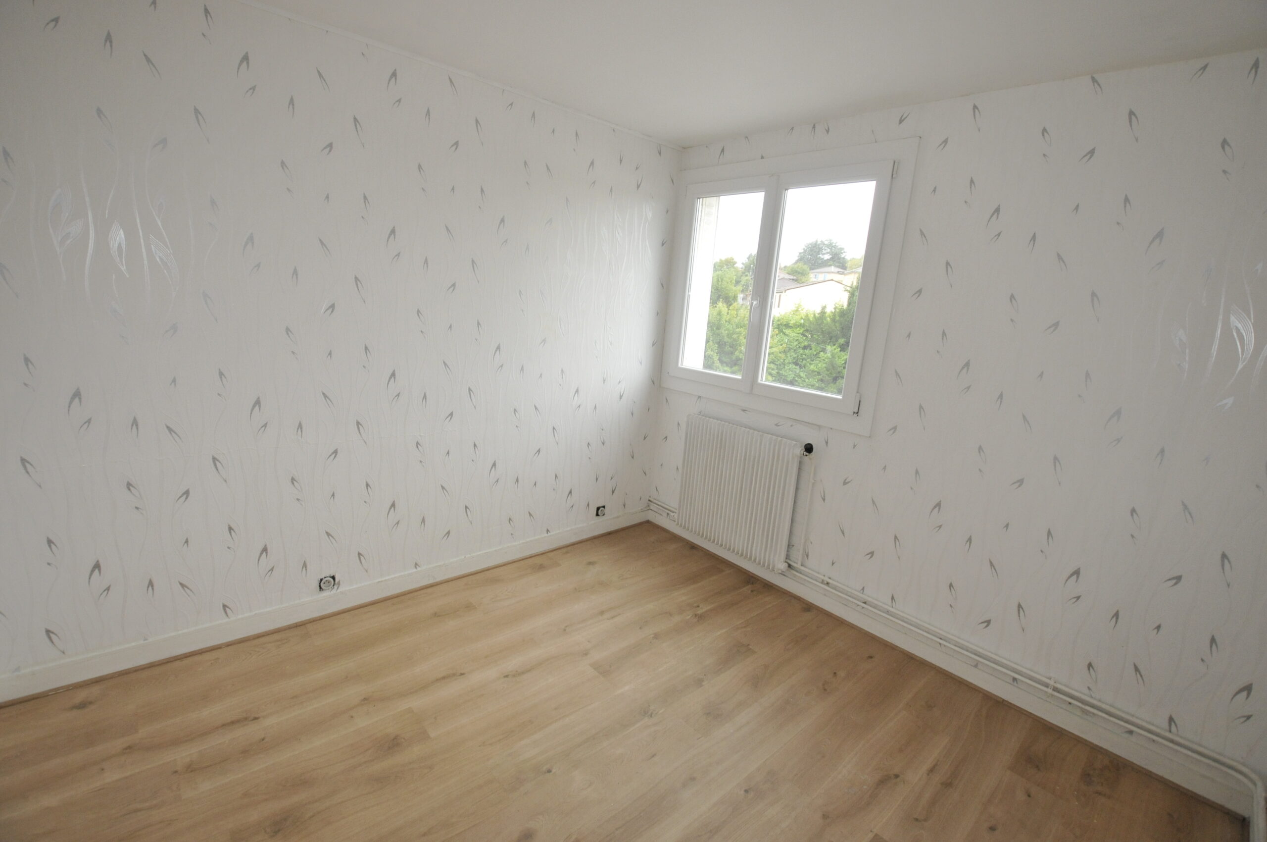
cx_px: 634
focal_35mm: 15
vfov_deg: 77.2
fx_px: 527
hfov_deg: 100.5
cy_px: 421
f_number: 5
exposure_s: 1/200
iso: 800
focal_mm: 10
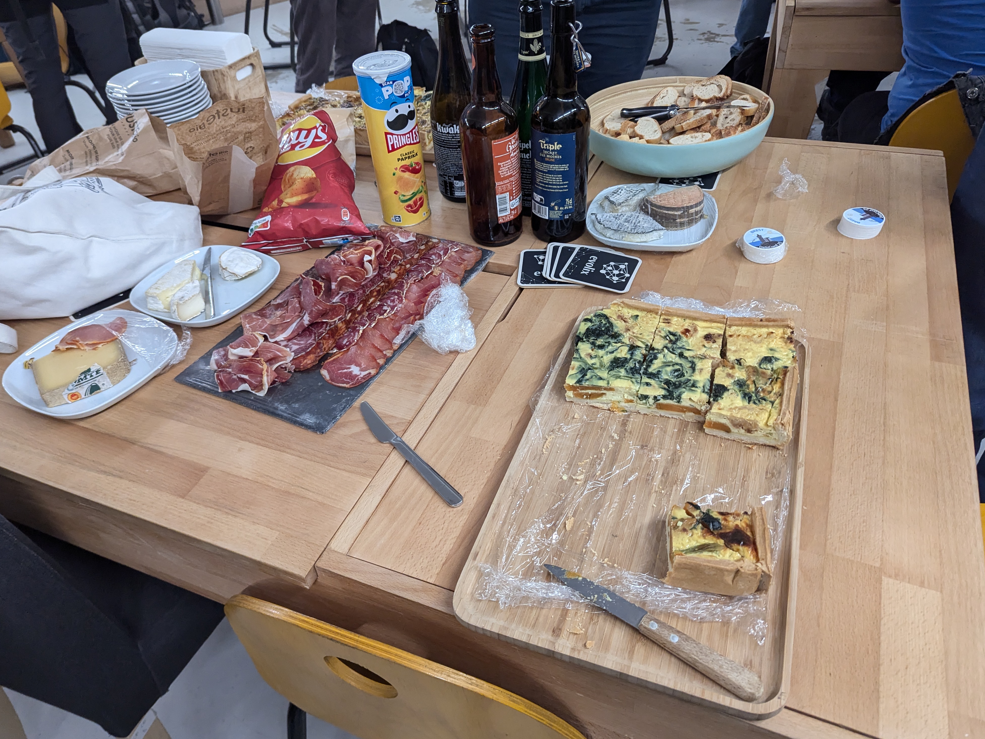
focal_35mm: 25
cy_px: 365
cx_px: 477
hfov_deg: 69.4
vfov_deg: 54.9
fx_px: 711
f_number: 1.85
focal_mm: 6.81
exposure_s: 1/140
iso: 549
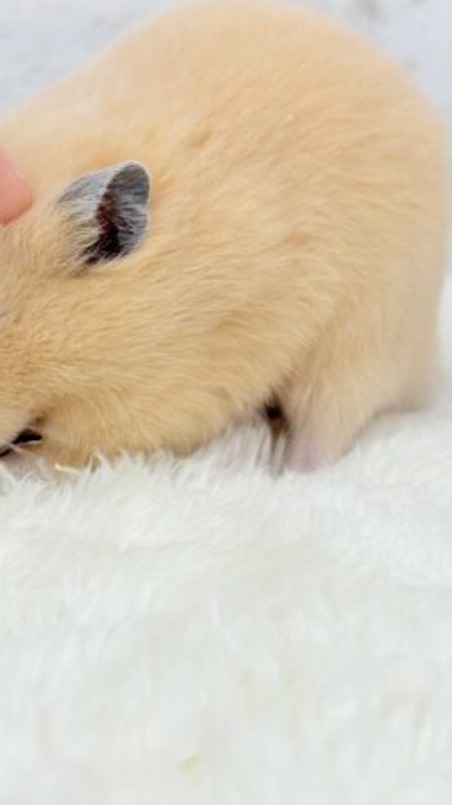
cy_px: 403
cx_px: 113
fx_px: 1621
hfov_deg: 15.8
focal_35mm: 76
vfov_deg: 27.9
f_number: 1.6
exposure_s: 1/100
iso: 64
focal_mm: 5.96
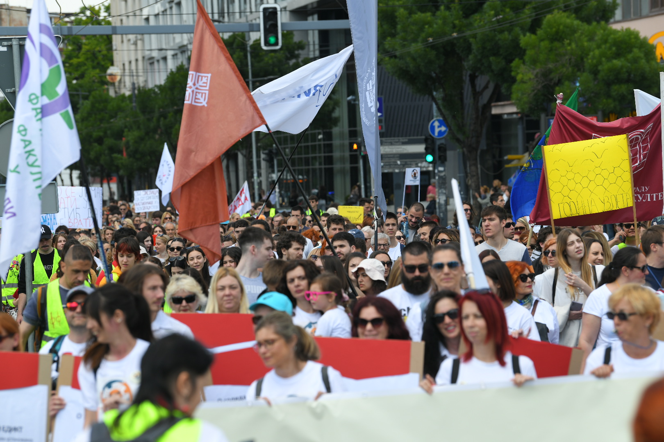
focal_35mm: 150
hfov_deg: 13.7
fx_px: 2766
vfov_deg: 9.1
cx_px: 332
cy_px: 221
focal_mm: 150
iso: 200
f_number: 5
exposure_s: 1/640
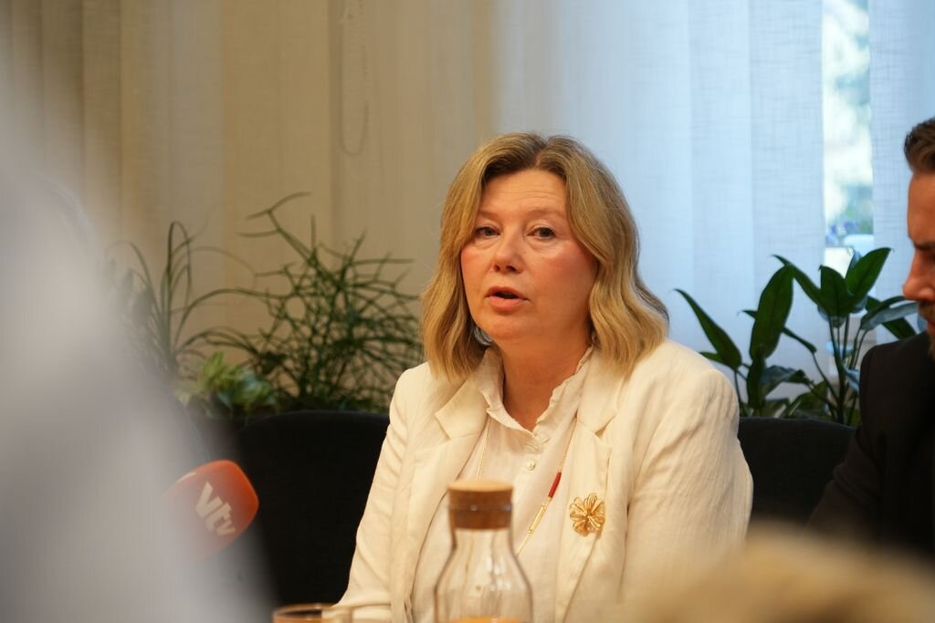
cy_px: 312
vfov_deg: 9.2
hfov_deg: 13.7
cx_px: 468
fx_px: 3896
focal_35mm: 150
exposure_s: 1/200
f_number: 6.3
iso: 2000
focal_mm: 150
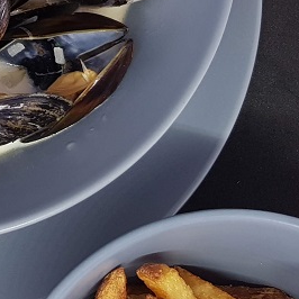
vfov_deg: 24.9
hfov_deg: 22.2
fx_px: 674
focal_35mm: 69
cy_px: 103
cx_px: -100
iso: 80
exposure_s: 1/50
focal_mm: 4.2
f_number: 1.7
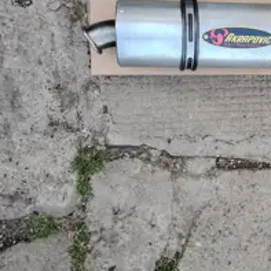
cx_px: 202
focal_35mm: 43
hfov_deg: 38.2
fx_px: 381
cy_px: 85
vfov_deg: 38.6
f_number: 1.75
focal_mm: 5.25
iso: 753
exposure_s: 1/60
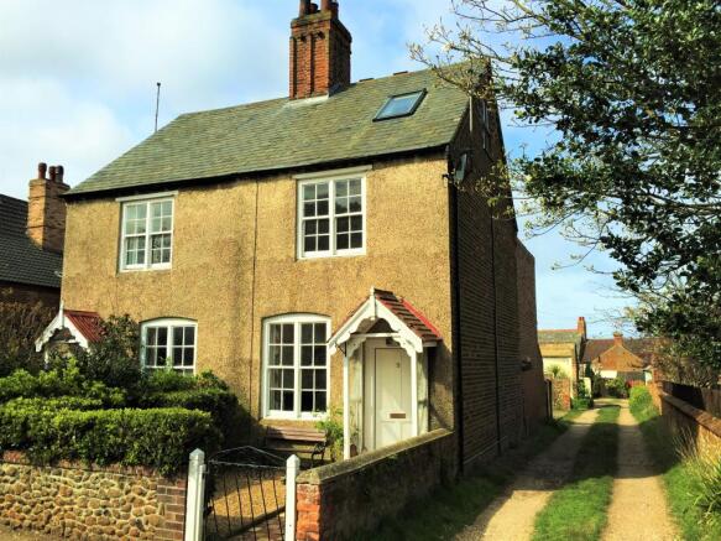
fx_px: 604
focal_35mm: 29
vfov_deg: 48.2
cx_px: 360
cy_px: 270
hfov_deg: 61.7
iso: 32
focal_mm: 4.15
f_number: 2.2
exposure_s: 1/2326
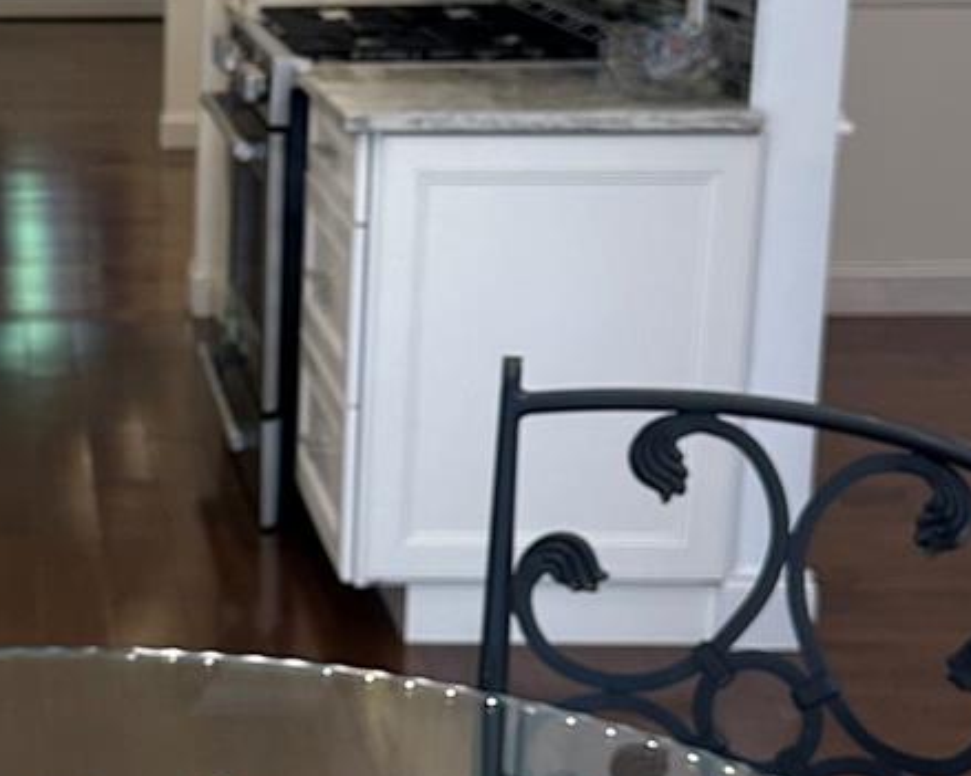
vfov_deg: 18.7
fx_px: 2356
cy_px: 345
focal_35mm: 82
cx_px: 0
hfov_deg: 22.4
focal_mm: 6.86
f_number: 1.78
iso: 160
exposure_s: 1/120
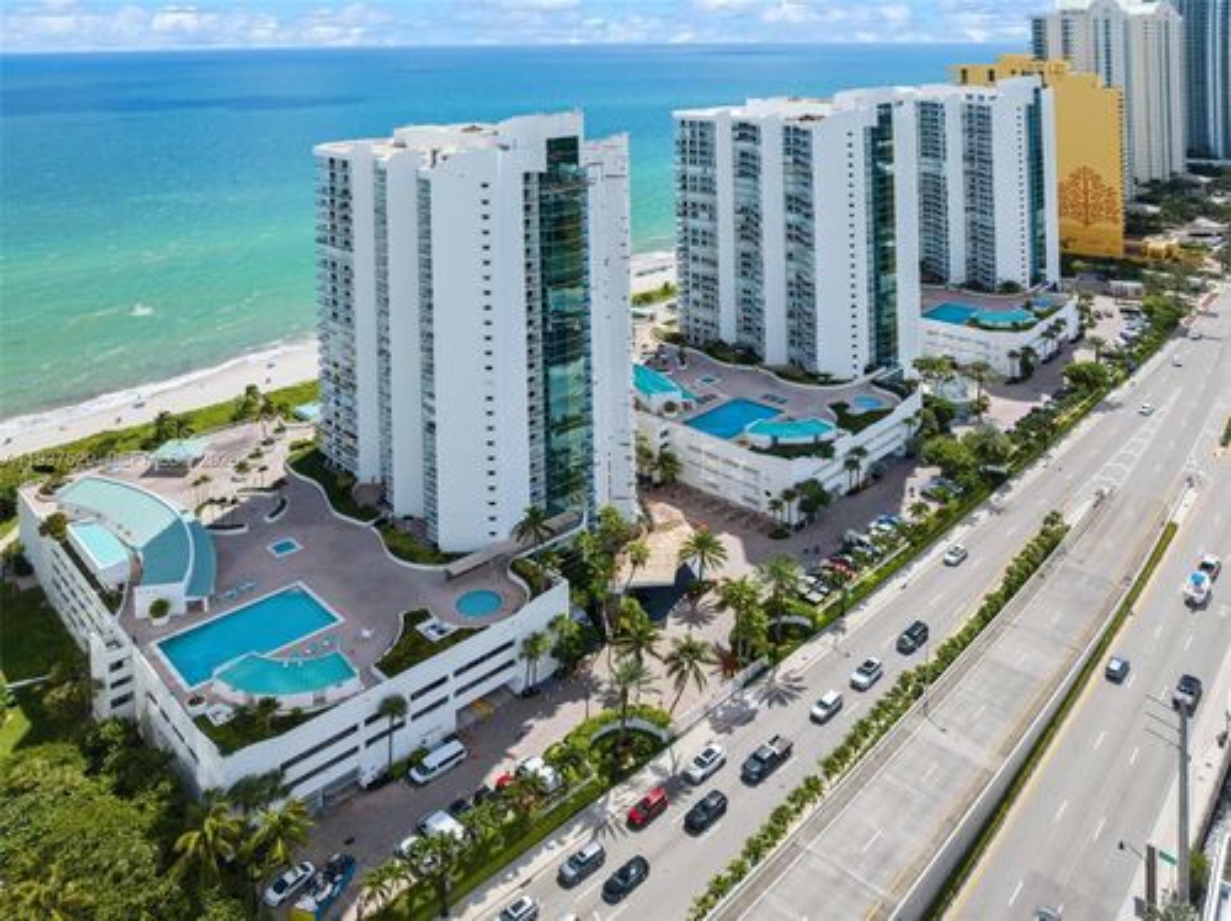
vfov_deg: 56.7
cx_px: 616
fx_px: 853
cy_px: 460
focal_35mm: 24
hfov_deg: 71.6
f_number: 2.8
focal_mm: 12.29
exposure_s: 1/1600
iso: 120
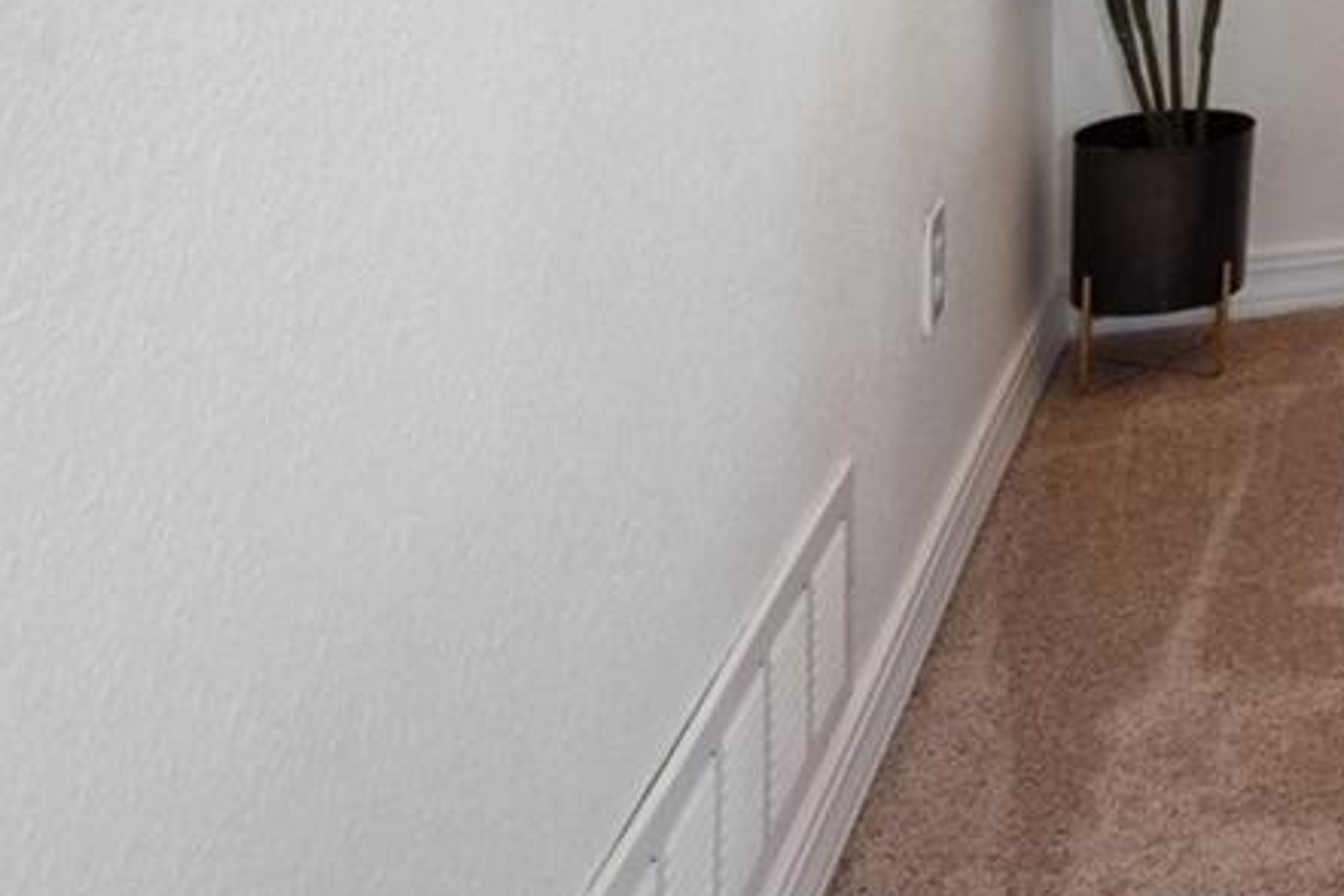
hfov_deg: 23.3
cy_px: -512
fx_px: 2165
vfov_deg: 19.7
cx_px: 2264
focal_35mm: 58
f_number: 11
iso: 400
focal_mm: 16
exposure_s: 1/15
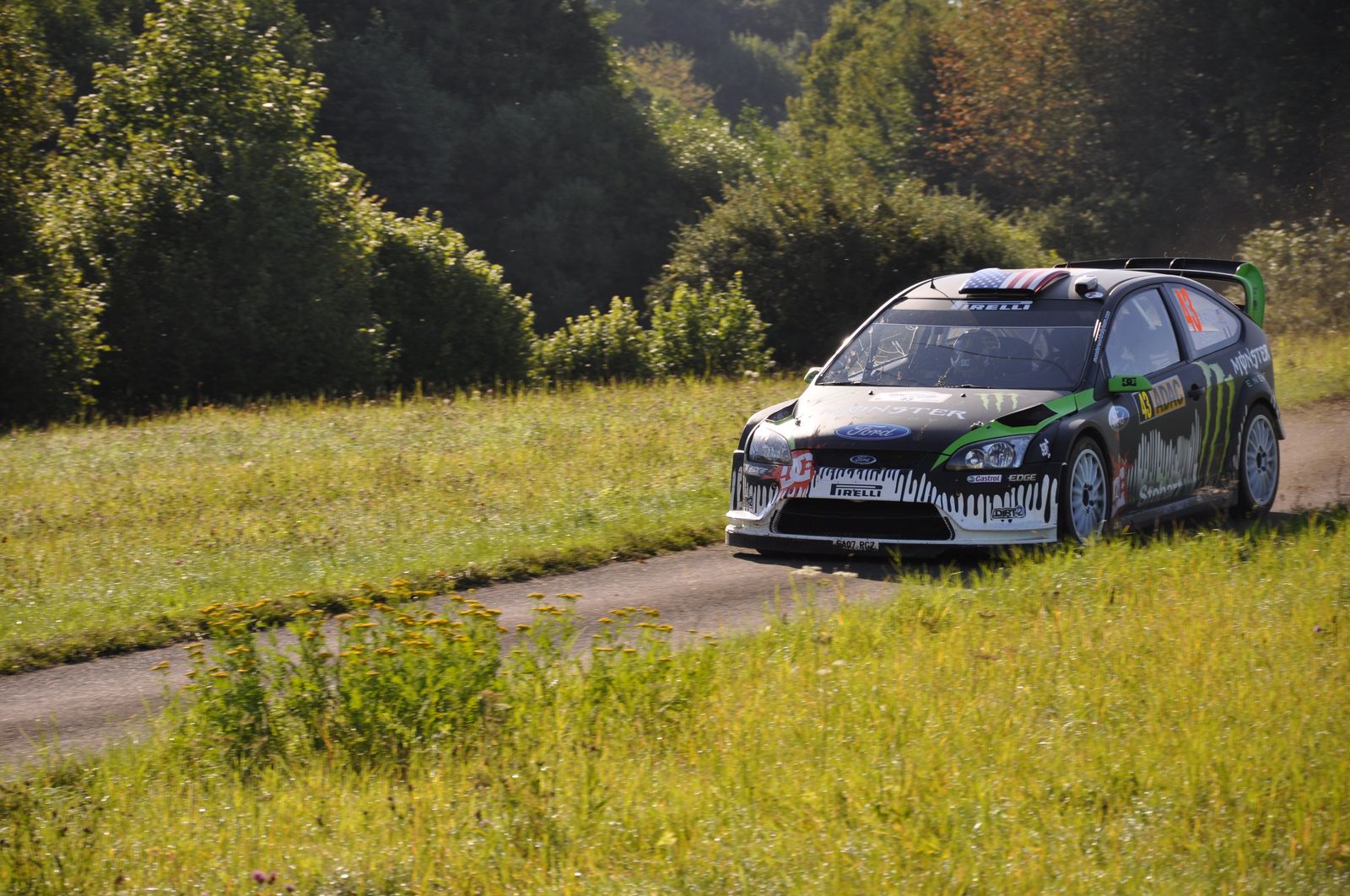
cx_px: 675
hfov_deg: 13.1
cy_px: 448
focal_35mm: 158
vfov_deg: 8.7
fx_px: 5898
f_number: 6.3
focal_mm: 105
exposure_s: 1/640
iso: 200
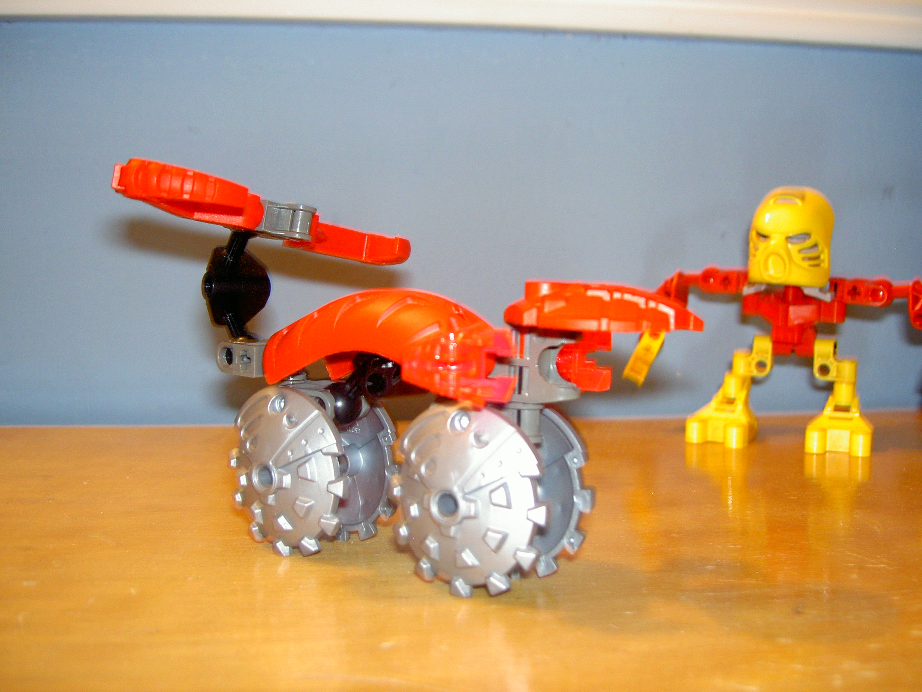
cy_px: 346
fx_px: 1039
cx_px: 461
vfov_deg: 36.8
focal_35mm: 39
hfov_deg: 47.9
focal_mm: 8
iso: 200
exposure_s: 1/8
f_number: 2.8
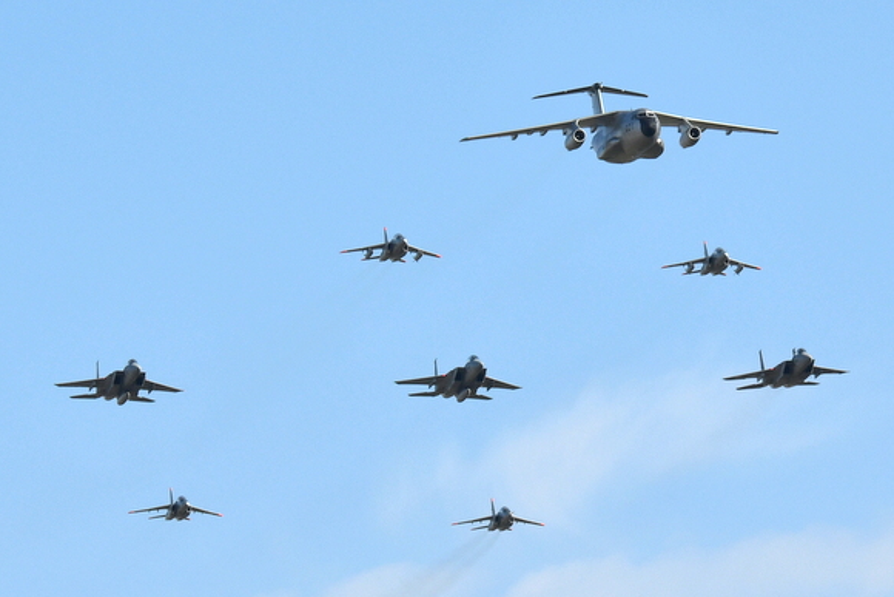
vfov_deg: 2.2
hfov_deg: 3.3
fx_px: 15424
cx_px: 566
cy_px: 390
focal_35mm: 621
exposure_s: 1/1000
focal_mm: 200
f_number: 8
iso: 100
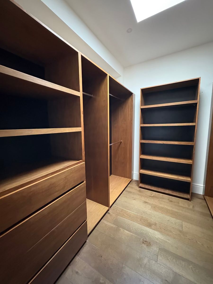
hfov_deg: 85.7
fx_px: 115
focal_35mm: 14
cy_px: 142
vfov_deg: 102.1
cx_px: 106
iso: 1000
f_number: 2.2
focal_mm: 2.22
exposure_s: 1/31
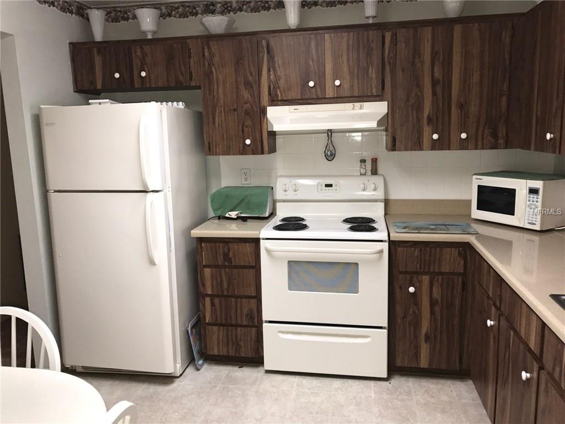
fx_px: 457
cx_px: 282
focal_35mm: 28
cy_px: 212
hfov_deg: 63.4
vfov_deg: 49.7
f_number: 1.8
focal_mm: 3.99
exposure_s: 1/30
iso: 25
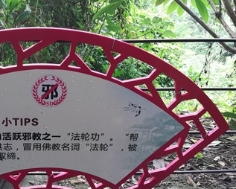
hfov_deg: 37.8
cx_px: 58
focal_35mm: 48
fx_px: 335
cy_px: 122
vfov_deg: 31.3
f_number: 2.2
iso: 200
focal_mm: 3.83
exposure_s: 1/33.3
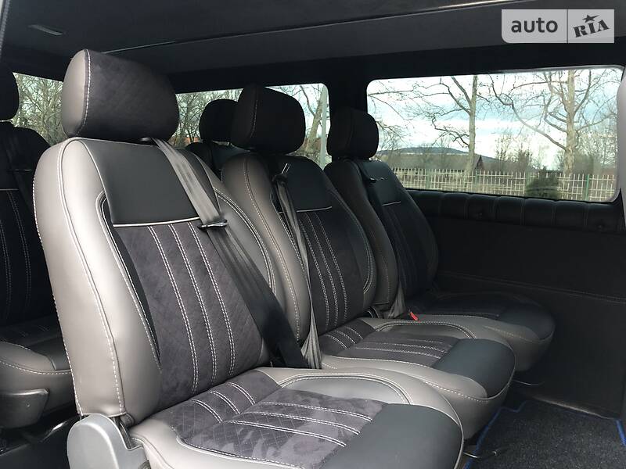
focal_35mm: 28
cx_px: 313
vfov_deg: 49.7
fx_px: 506
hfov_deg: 63.4
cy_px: 234
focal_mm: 4
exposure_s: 1/15
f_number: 1.8
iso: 80
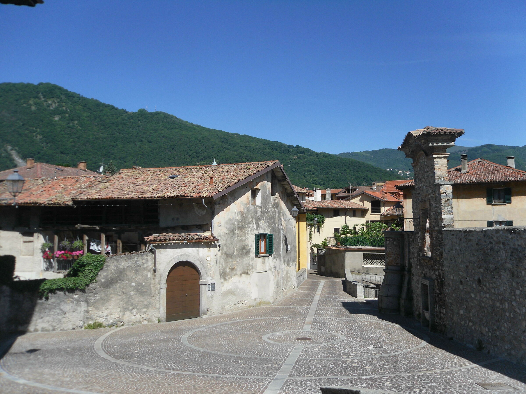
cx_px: 263
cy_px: 197
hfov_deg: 52.6
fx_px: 532
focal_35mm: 35
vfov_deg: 40.7
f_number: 8.2
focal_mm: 6.3
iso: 80
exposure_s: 1/189
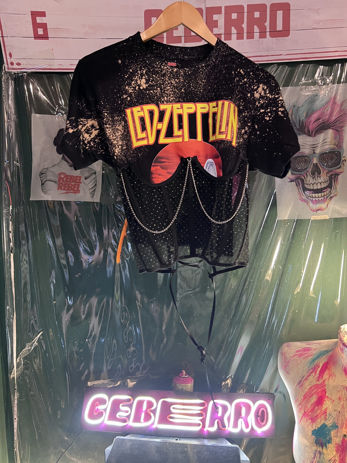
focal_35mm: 26
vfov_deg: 67.3
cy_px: 232
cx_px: 174
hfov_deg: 53.1
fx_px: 348
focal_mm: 5.7
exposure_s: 1/60
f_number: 1.5
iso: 400
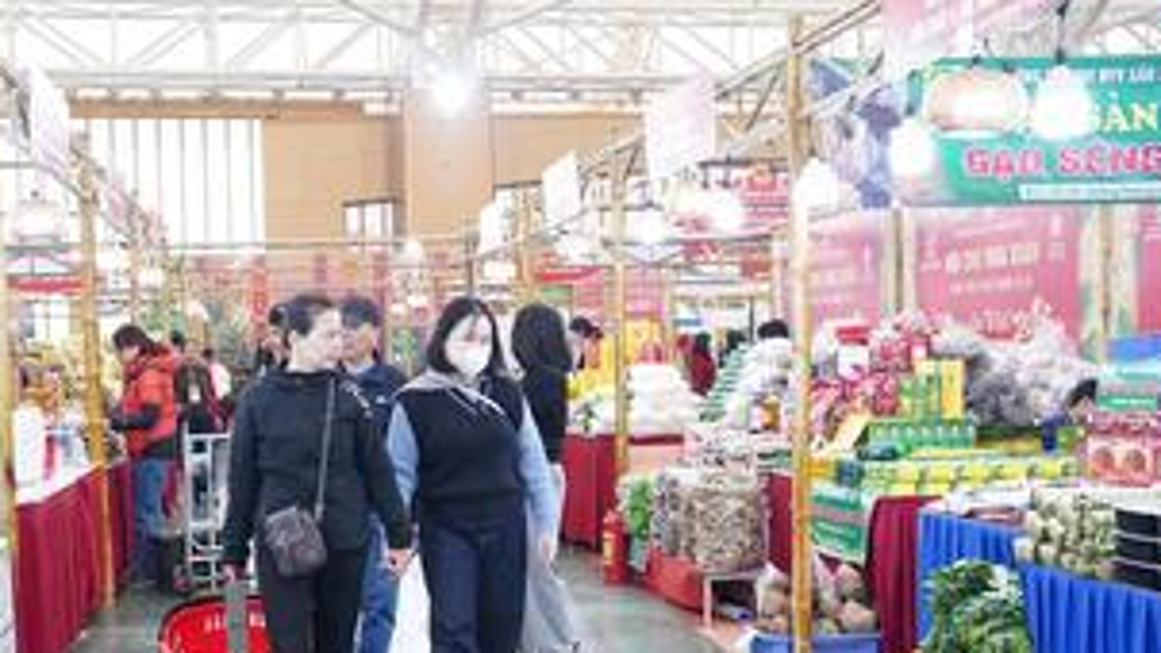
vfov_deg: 23.7
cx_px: 450
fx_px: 1548
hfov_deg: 40.9
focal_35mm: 50
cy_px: 447
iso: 1600
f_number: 4.5
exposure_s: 1/160
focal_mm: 36.2
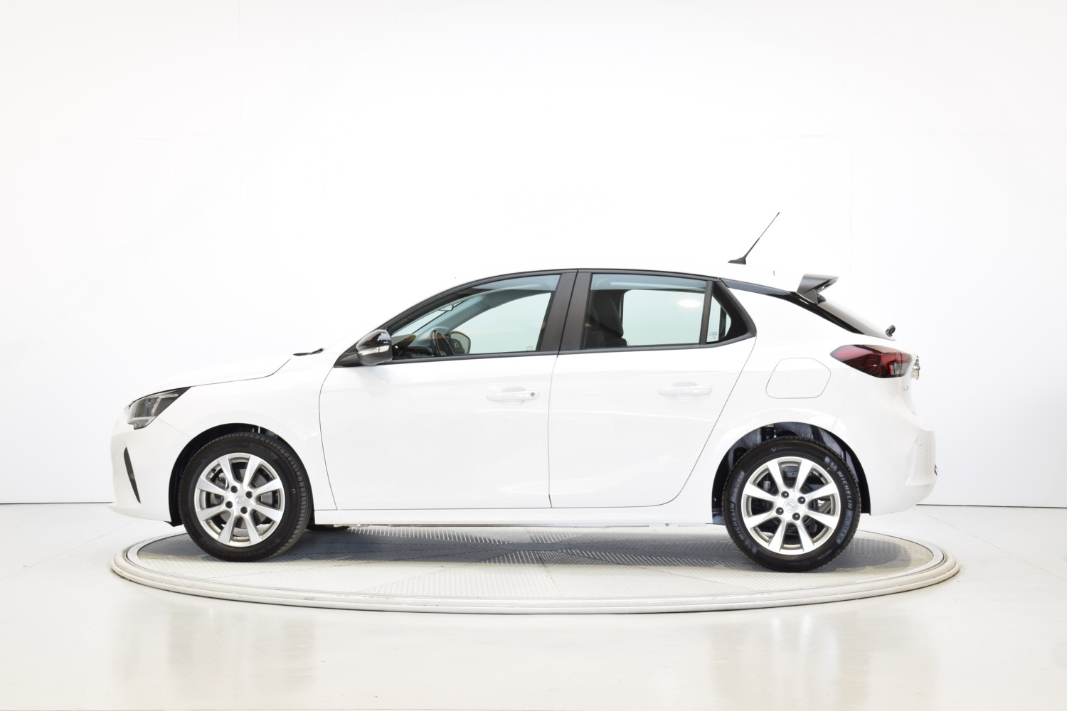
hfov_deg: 31.9
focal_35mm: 63
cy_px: 356
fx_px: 1867
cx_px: 534
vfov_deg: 21.6
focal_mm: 42
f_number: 10
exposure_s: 1/3
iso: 100
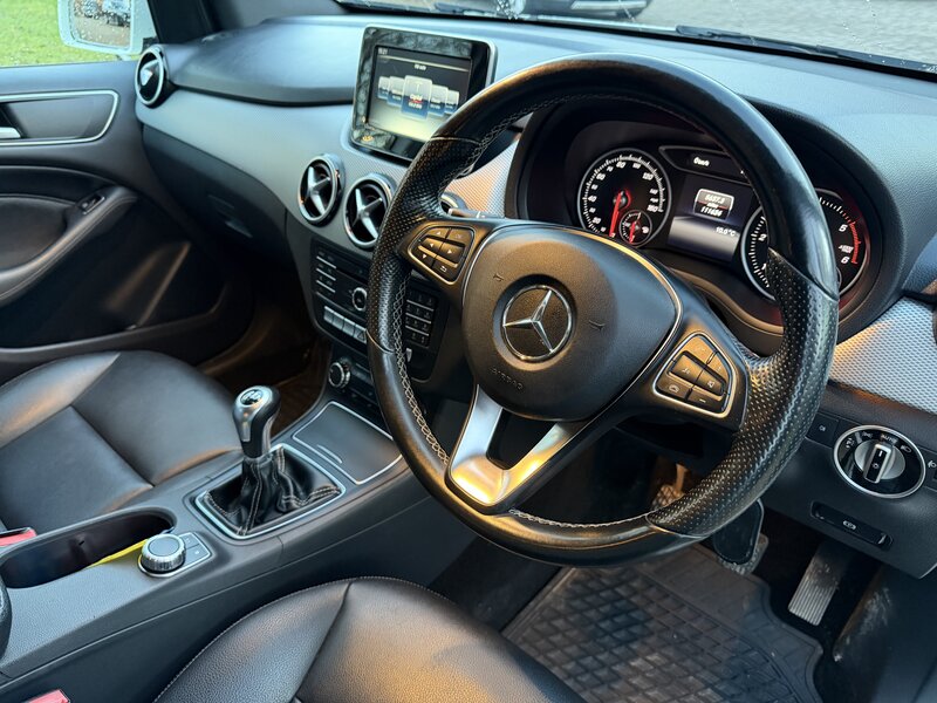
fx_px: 650
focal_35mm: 24
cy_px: 352
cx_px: 468
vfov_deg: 56.8
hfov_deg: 71.6
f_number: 1.78
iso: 640
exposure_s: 1/33
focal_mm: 6.76
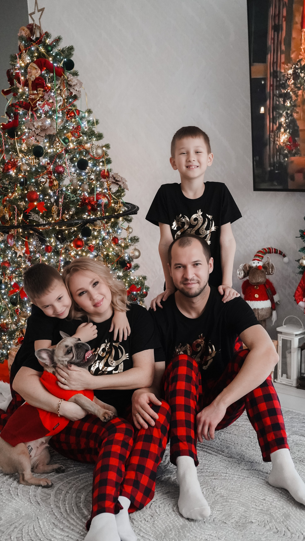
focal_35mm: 49
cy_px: 314
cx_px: 157
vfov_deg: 42.0
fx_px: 705
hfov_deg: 24.4
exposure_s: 1/160
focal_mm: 40
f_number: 4
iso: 8000
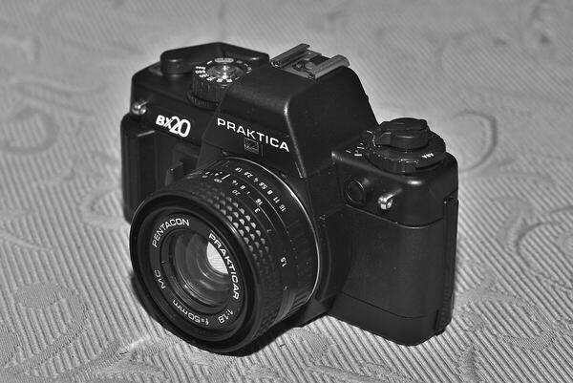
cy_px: 192
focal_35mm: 100
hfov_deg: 20.4
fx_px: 1593
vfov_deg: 13.7
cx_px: 286
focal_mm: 100
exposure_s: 1/320
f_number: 14
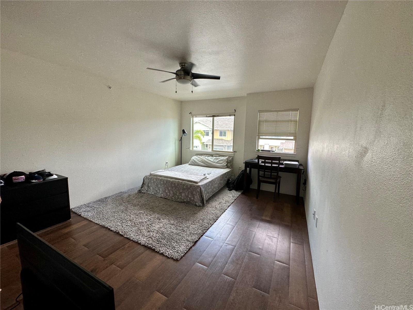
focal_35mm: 14
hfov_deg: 102.1
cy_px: 155
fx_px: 167
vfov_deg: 85.7
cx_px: 206
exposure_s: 1/120
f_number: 2.2
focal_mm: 2.22
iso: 125
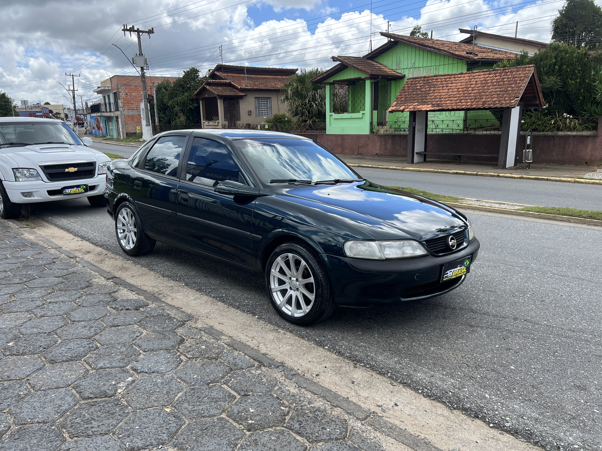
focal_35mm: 26
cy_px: 226
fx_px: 452
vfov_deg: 53.1
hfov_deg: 67.3
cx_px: 301
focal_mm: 5.7
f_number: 1.5
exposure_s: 1/1468
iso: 50
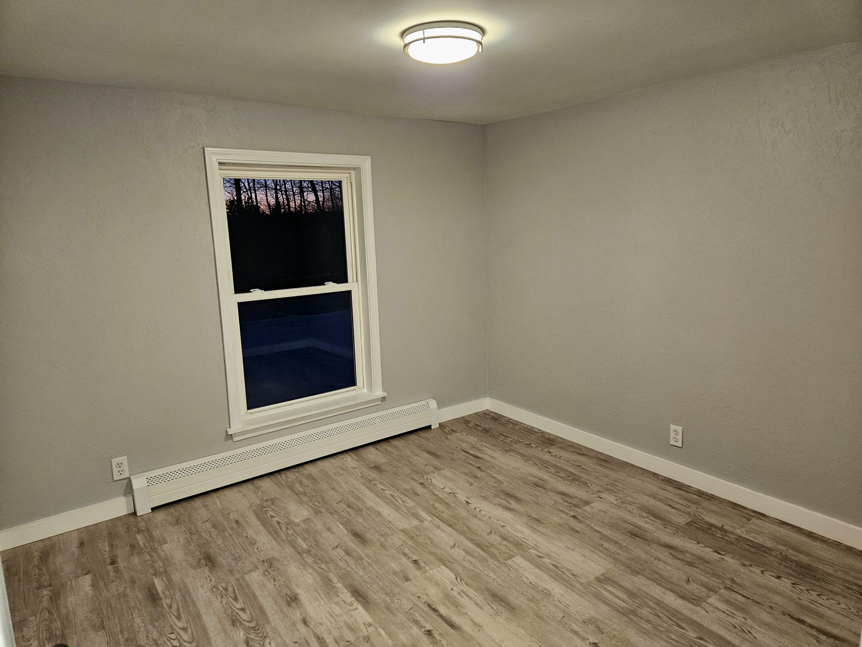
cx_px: 431
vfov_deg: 58.9
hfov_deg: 73.9
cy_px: 324
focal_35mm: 23
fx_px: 573
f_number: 1.8
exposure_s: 1/120
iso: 320
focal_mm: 5.4
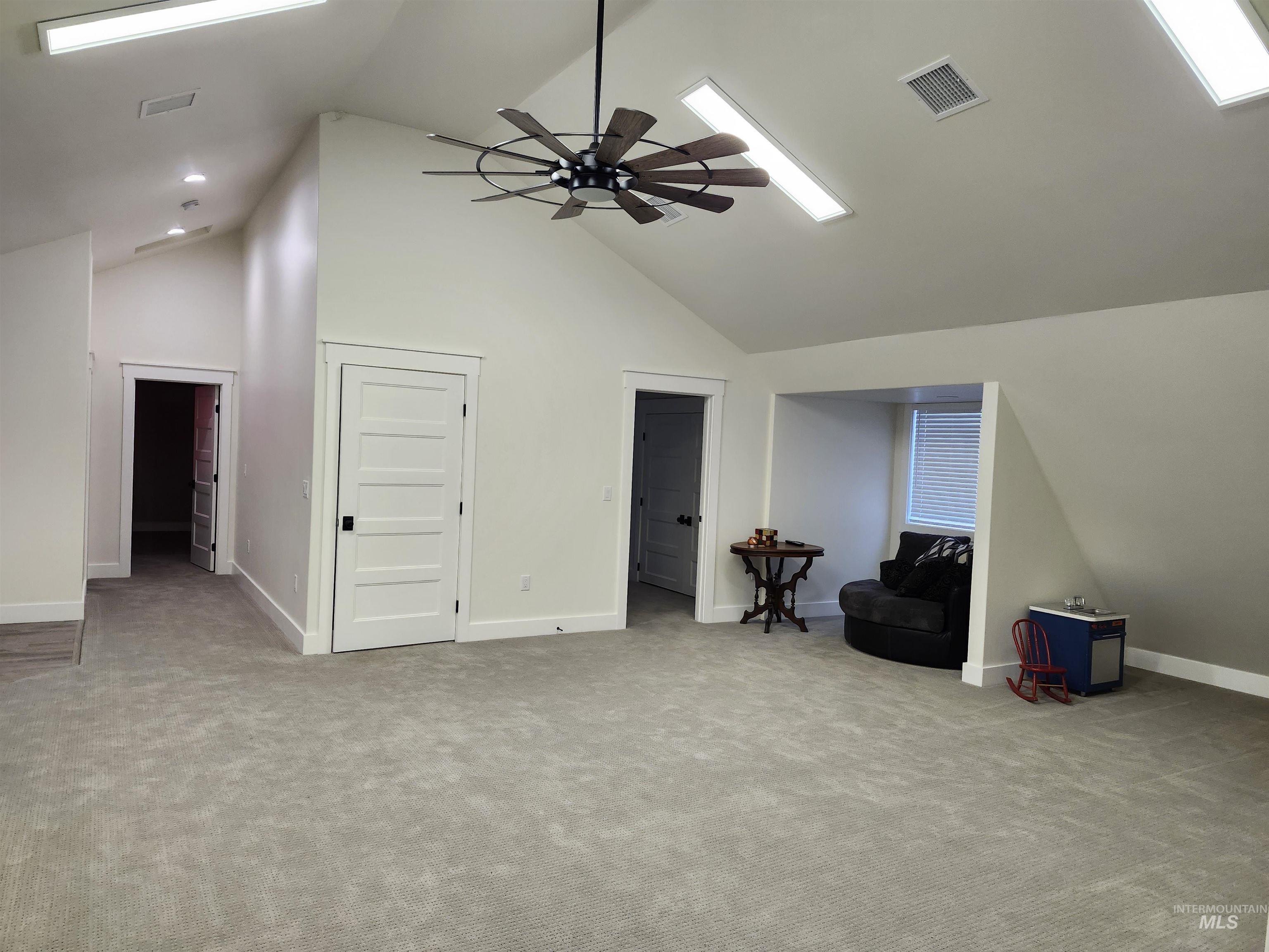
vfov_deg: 58.9
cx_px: 634
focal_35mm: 23
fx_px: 843
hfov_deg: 73.9
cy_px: 476
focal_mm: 5.54
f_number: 1.8
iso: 200
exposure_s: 1/120
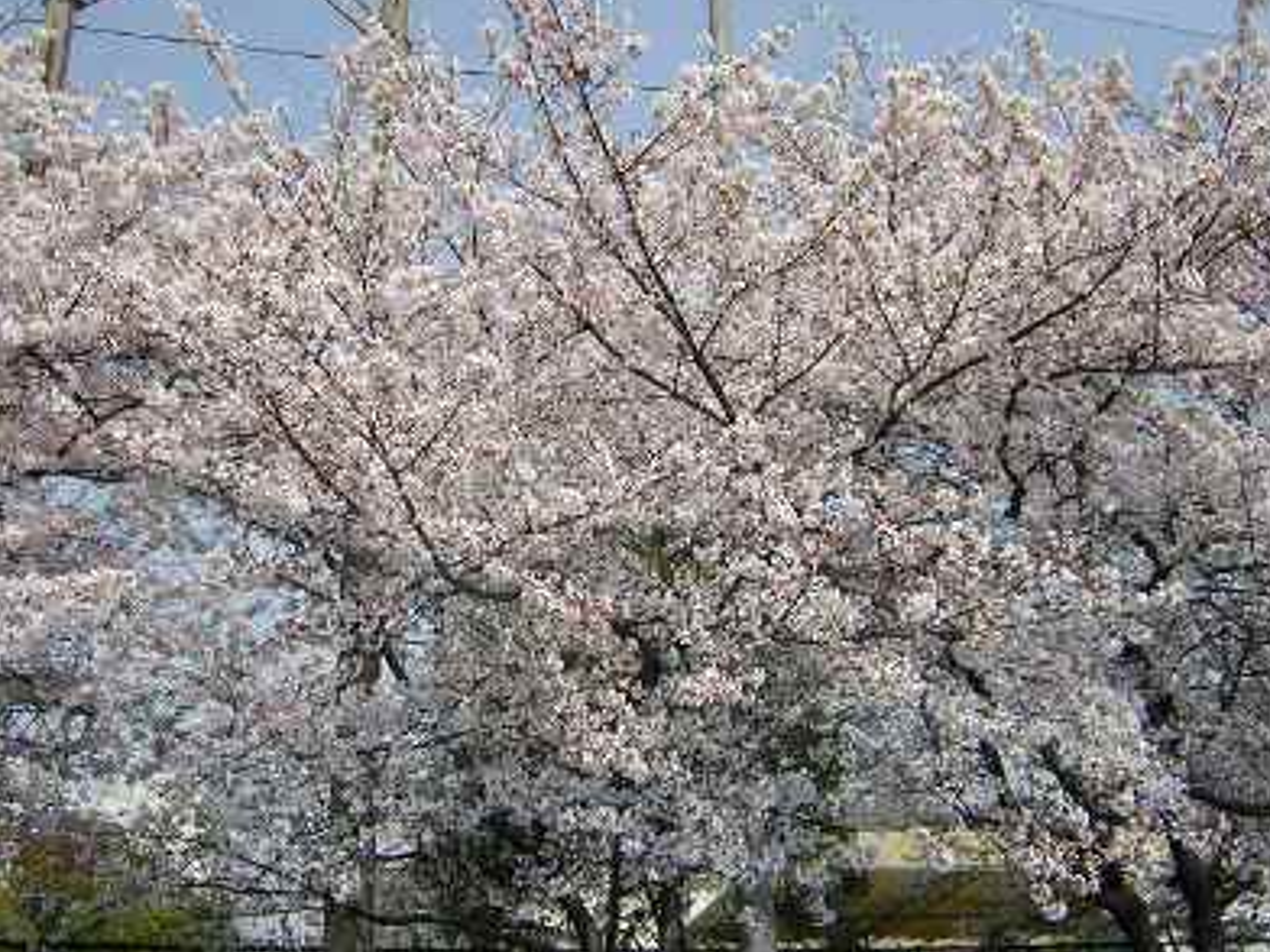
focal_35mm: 37
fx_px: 1357
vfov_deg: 38.7
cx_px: 646
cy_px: 466
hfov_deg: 50.1
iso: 100
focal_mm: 4.7
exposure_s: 1/348
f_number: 5.2
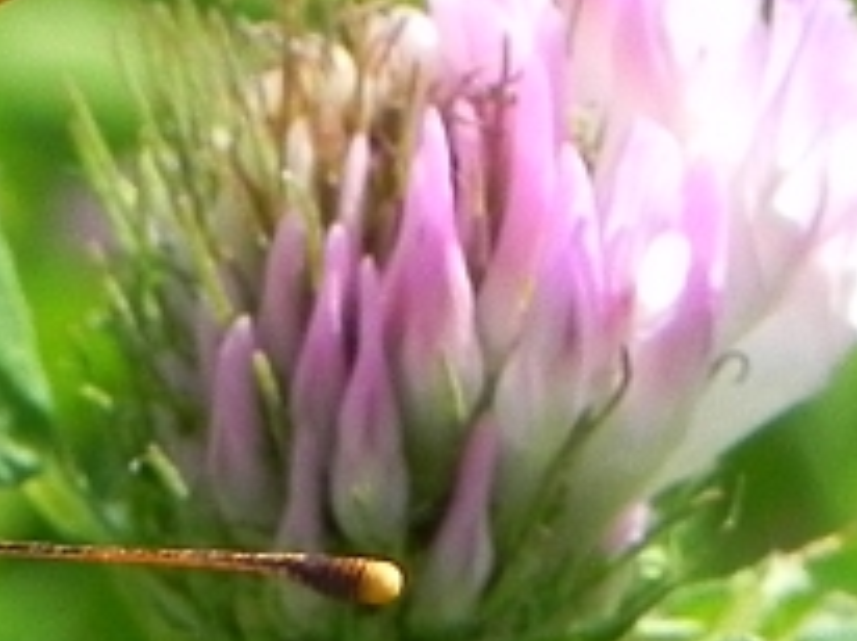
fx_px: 9224
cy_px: -254
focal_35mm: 373
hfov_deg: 5.2
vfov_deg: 4.0
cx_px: -874
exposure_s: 1/305
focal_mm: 13.4
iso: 160
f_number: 6.3
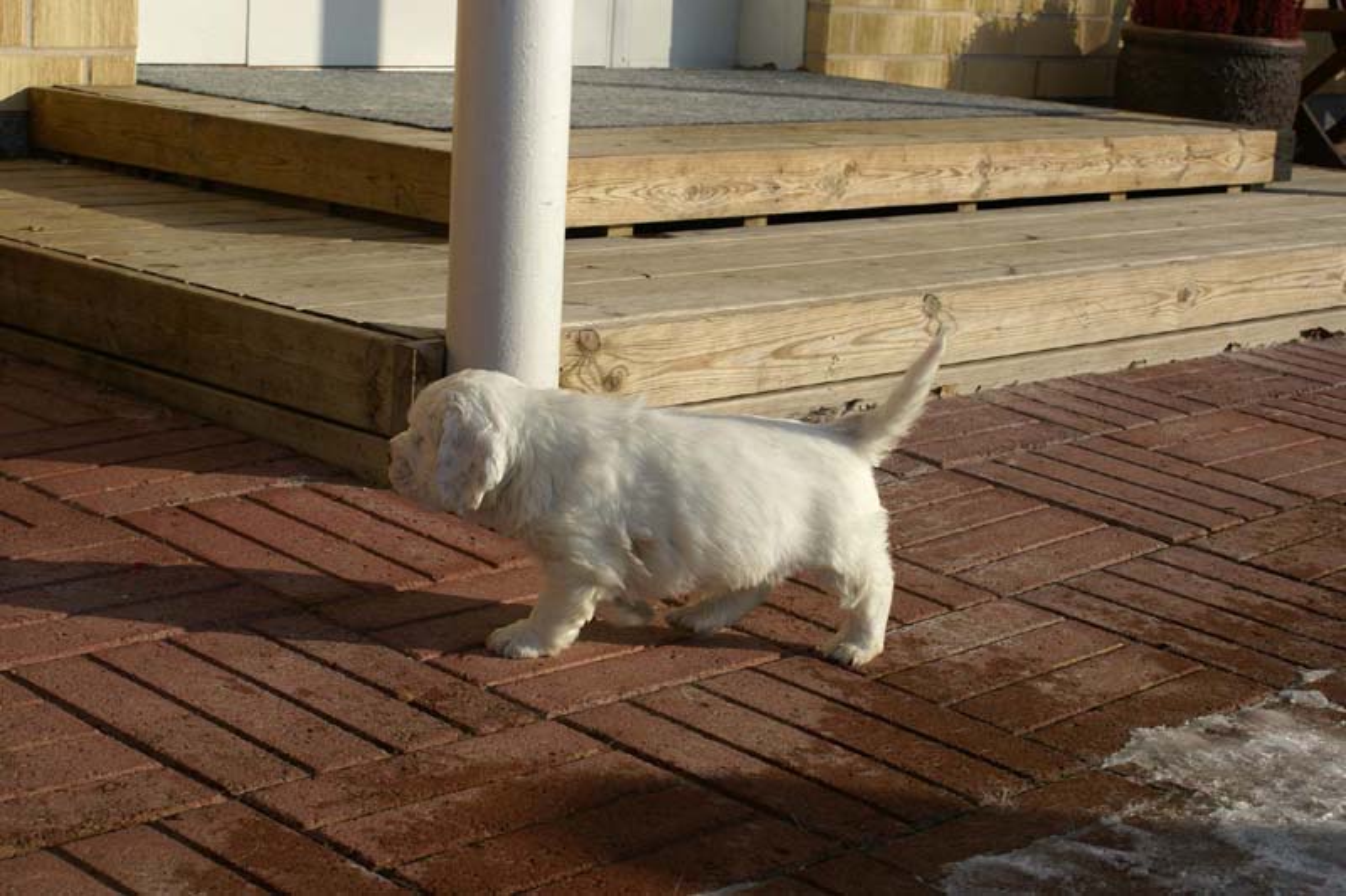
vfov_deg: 22.6
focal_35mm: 60
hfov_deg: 33.4
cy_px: 448
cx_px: 673
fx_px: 2243
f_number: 10
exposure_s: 1/250
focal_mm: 40
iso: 100
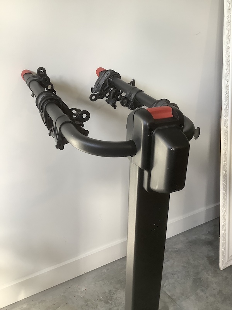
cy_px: 155
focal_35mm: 31
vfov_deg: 58.4
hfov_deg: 45.4
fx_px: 277
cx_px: 116
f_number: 2.4
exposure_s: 1/60
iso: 80
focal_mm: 3.3
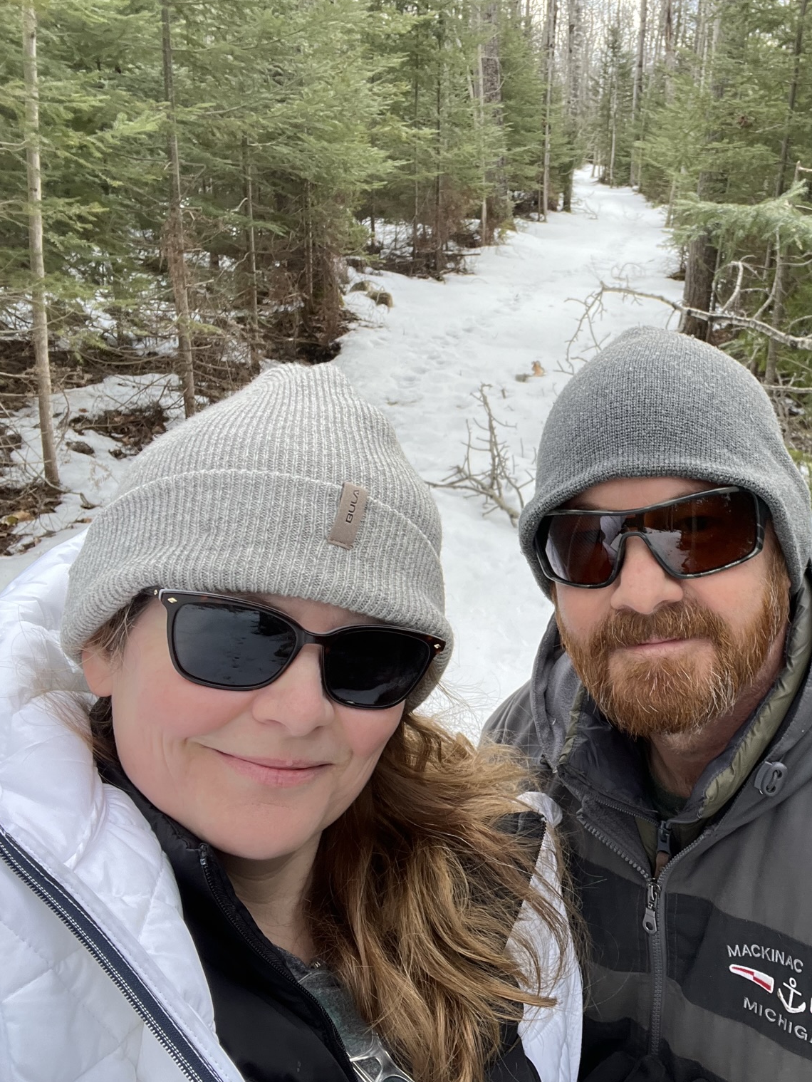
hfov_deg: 43.4
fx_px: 969
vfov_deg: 58.3
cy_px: 543
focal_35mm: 31
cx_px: 645
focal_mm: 2.71
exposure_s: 1/171
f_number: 2.2
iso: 40
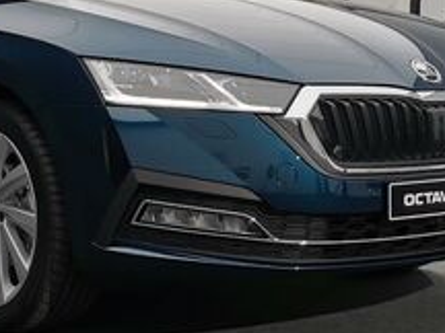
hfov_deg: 18.9
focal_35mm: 103
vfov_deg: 14.3
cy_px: 59
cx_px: 95
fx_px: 1324
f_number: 1.4
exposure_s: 1/147
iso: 50
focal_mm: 4.66
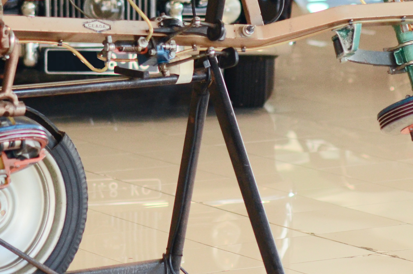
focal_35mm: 199
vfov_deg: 6.9
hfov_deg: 10.3
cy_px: 36
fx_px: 2278
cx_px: 140
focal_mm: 50
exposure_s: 1/800
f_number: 2
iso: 1000
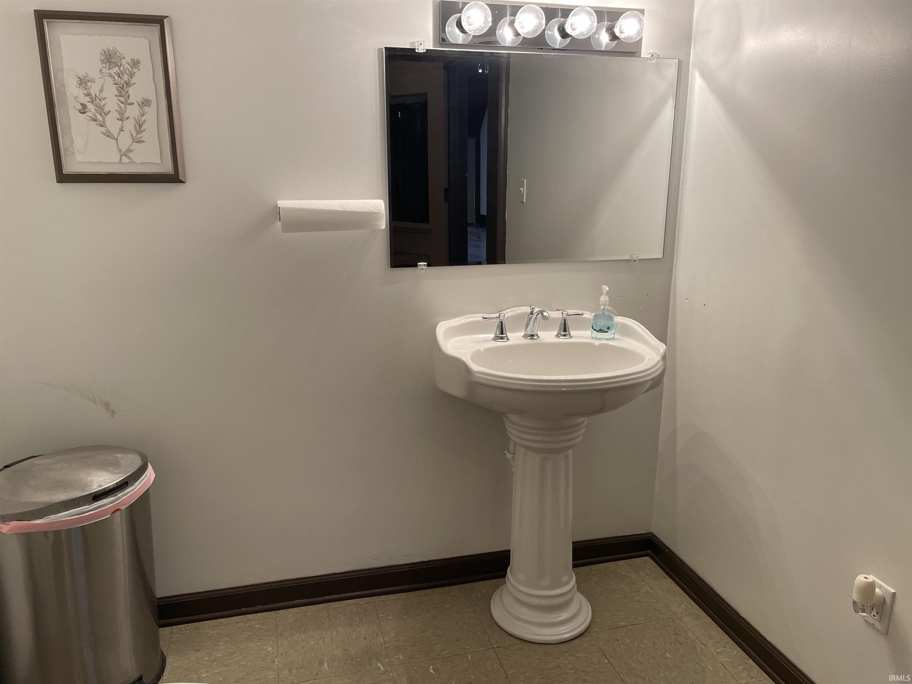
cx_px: 456
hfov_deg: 67.3
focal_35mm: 26
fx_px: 685
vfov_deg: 53.1
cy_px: 342
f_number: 1.6
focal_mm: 4.2
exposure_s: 1/60
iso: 80
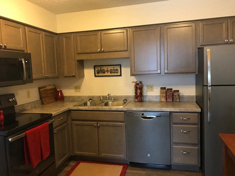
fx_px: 190
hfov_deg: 63.4
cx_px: 118
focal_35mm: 28
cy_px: 88
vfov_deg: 49.7
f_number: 1.8
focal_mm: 3.99
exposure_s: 1/13
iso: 100
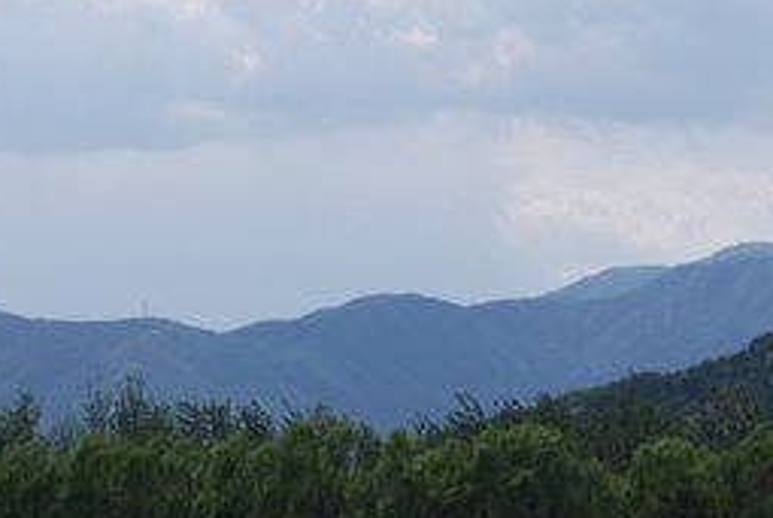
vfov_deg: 6.7
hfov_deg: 9.8
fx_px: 4458
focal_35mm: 207
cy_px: 283
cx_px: 928
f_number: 9
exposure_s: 1/320
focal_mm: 55
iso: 100
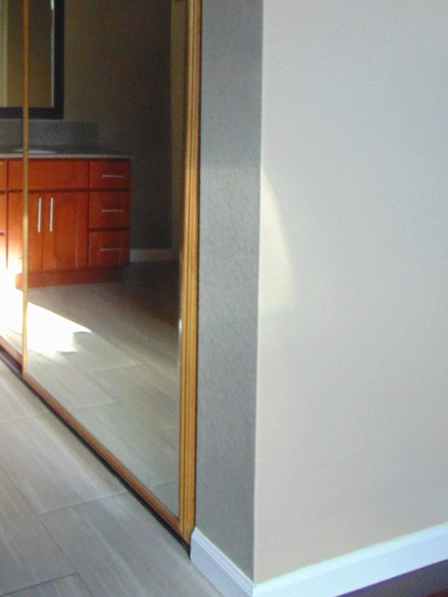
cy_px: 116
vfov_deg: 41.9
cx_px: 64
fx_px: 742
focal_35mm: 43
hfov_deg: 32.3
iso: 250
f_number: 3
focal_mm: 4.5
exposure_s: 1/30
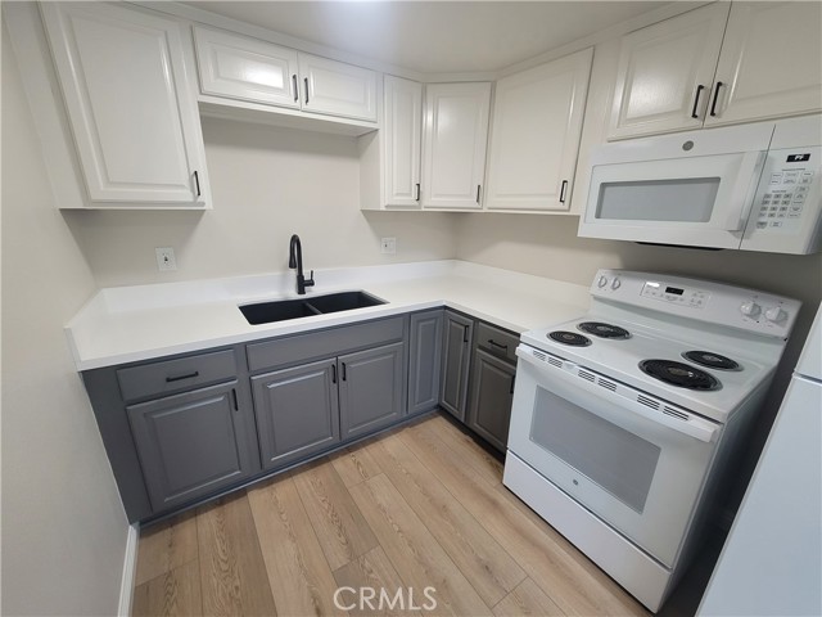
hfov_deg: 106.2
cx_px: 411
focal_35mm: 13
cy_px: 308
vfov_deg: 89.9
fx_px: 309
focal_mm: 2.2
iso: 160
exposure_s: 1/60
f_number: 2.2
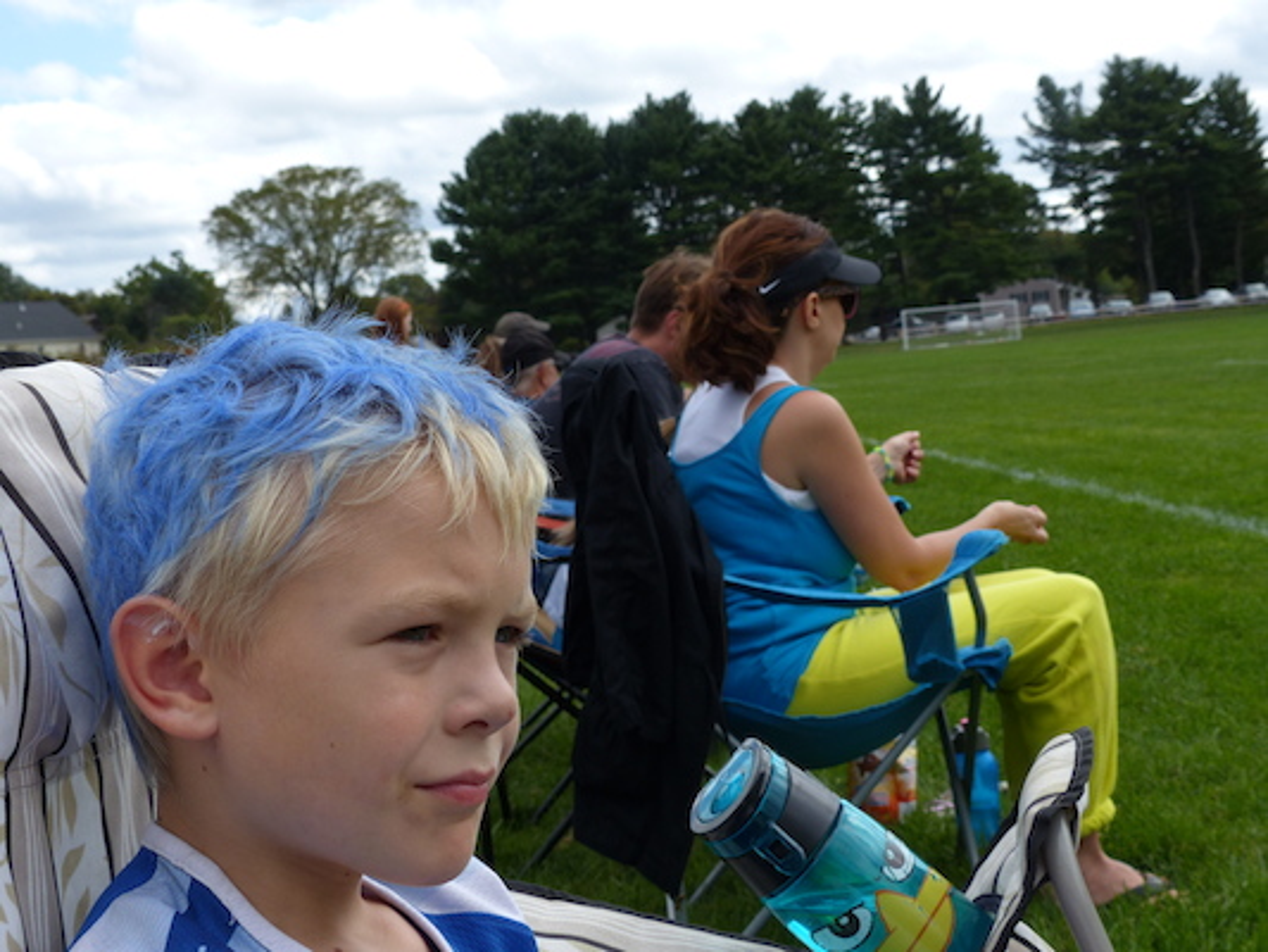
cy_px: 476
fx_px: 2235
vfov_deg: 24.0
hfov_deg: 31.7
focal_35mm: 61
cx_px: 634
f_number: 4
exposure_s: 1/800
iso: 100
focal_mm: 10.9
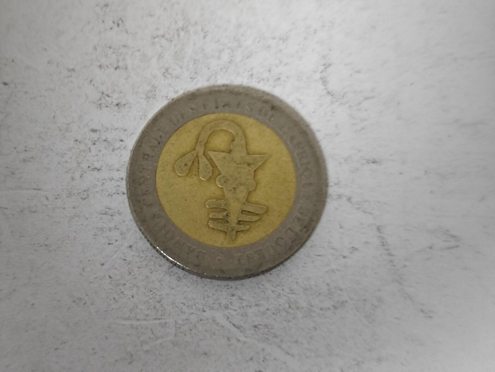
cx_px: 248
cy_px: 186
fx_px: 1072
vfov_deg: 19.6
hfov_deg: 26.0
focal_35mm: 75
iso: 640
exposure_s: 1/41.6
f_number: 1.9
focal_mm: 8.7
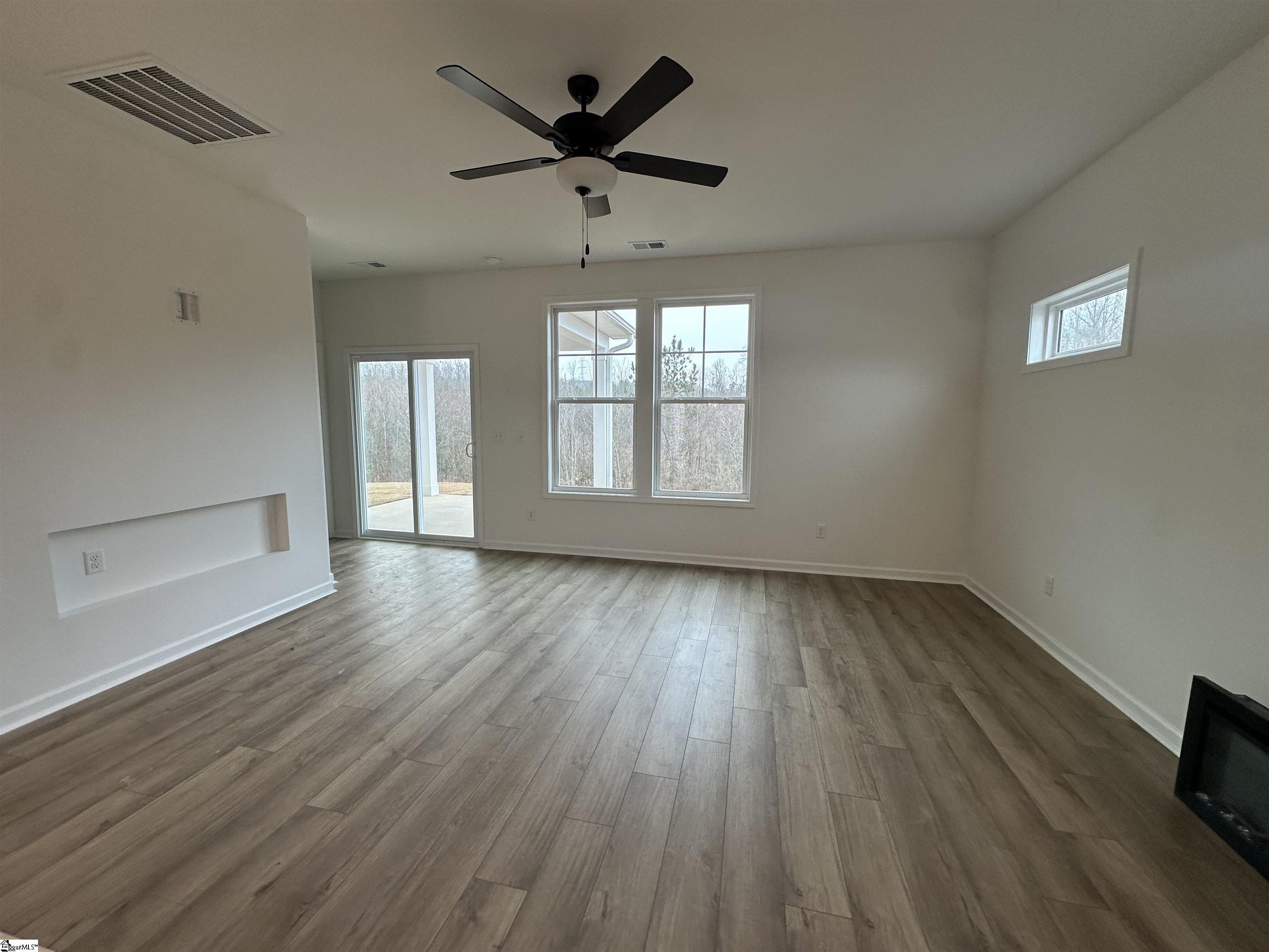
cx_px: 634
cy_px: 476
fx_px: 513
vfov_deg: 85.7
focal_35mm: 14
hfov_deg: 102.1
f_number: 2.2
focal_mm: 2.22
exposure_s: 1/120
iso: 80
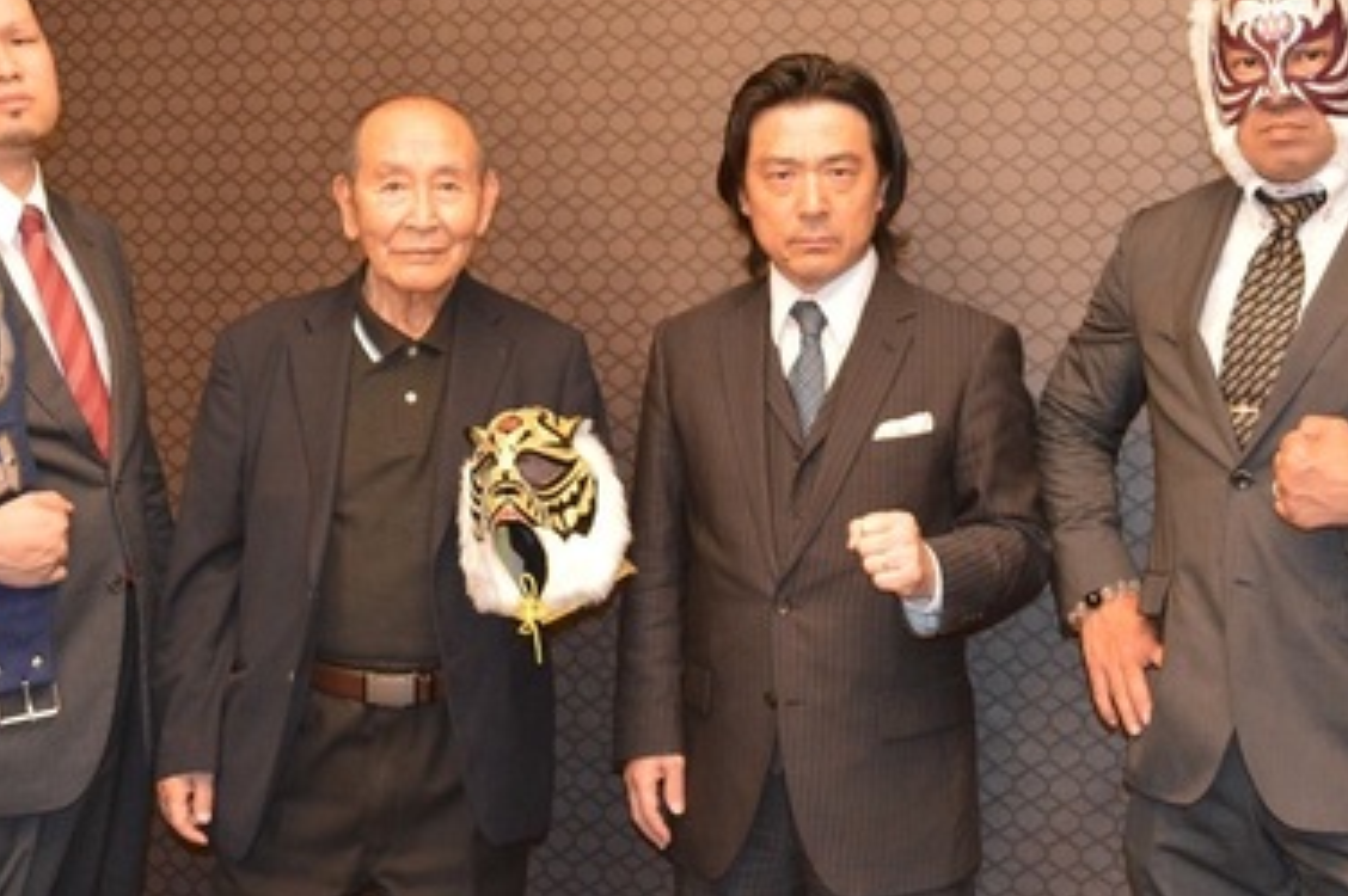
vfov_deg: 24.1
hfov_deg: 35.7
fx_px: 2095
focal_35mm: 56
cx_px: 688
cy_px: 414
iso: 2800
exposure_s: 1/60
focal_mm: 26
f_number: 4.2
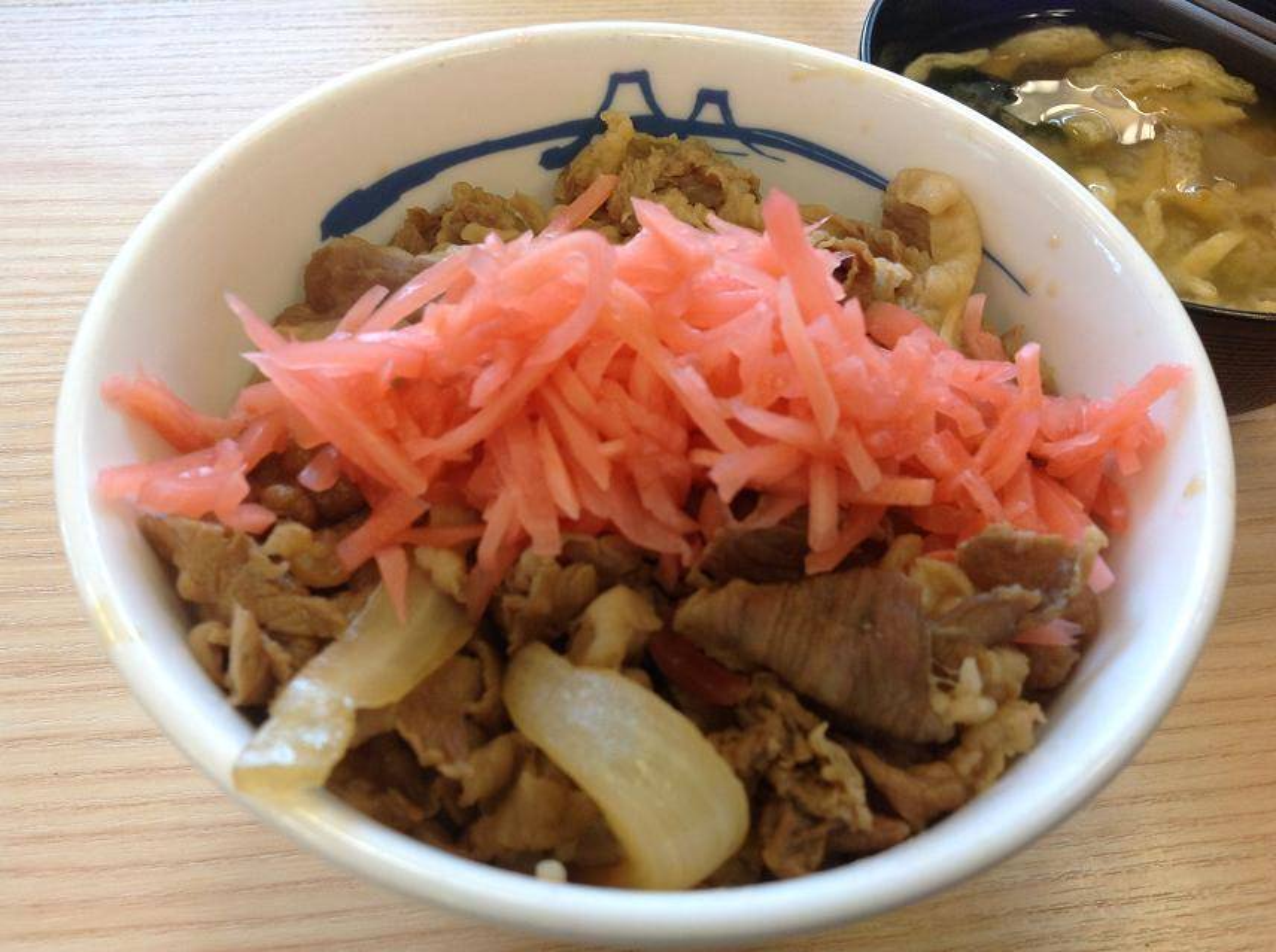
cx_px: 638
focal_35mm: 35
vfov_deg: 40.6
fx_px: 1288
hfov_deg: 52.7
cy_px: 476
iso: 80
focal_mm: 4.28
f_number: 2.4
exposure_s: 1/120
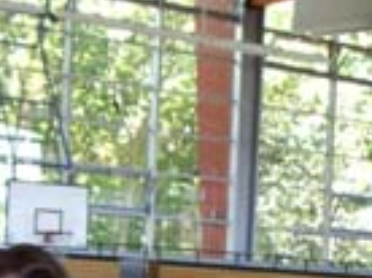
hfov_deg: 13.0
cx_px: 202
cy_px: 377
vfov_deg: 9.5
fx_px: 1631
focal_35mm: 152
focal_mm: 6.2
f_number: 2.7
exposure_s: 1/60
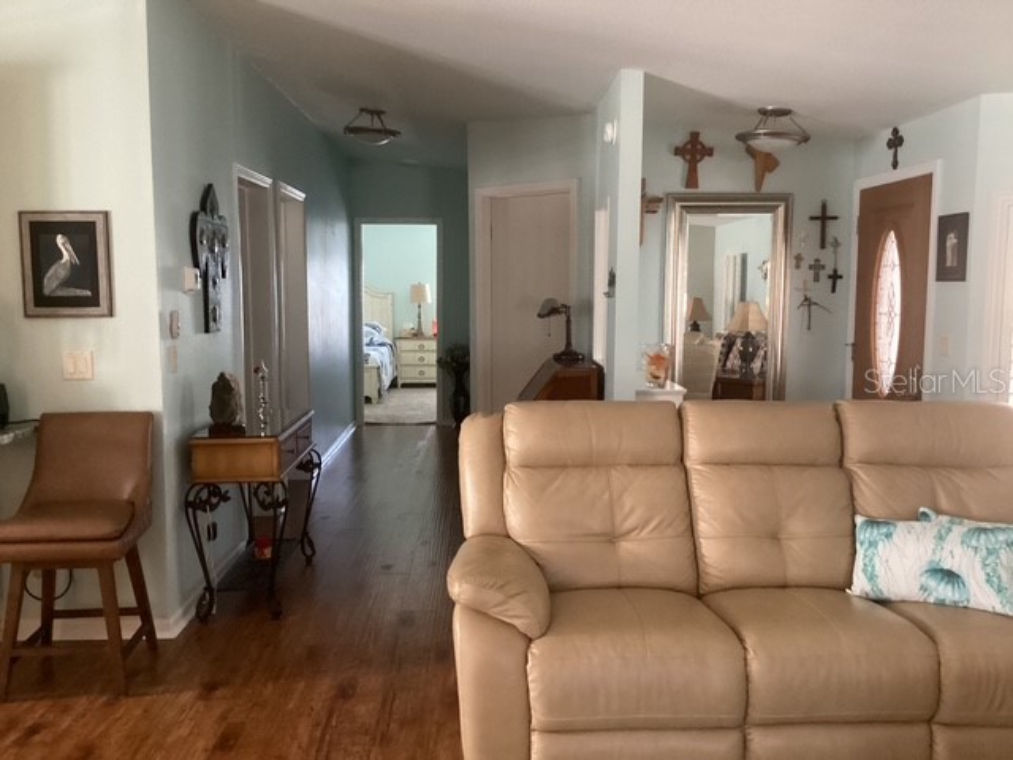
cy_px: 380
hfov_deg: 58.4
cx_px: 506
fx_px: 907
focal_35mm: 31
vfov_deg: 45.4
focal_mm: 3.3
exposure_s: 1/30
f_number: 2.4
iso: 500
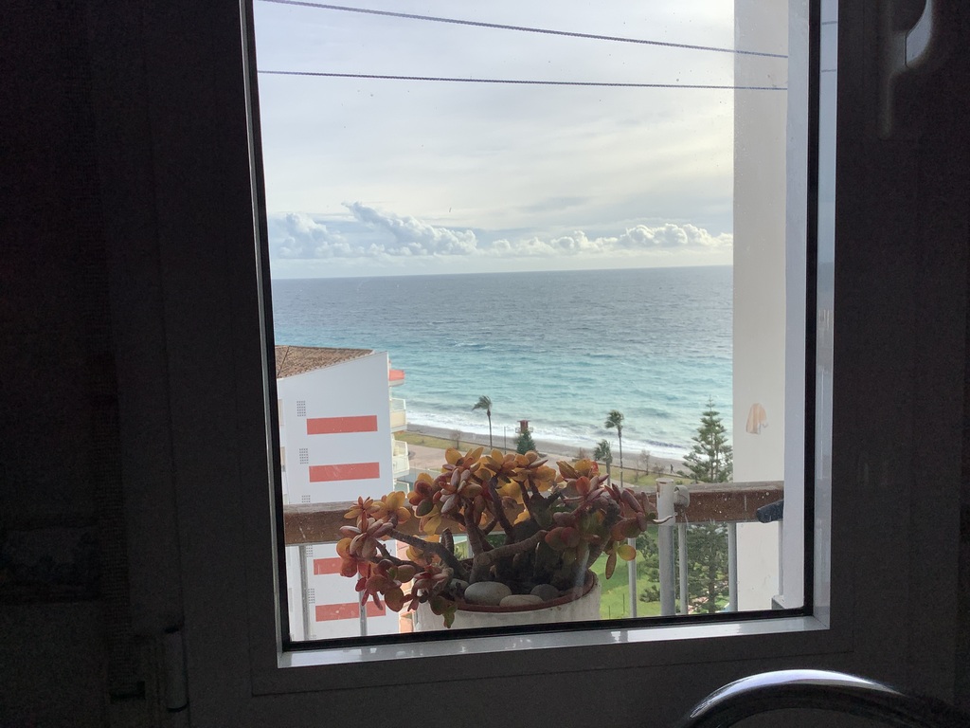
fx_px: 869
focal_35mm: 31
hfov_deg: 58.4
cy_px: 364
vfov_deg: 45.4
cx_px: 485
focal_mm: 3.3
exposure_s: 1/1381
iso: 25
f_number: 2.4
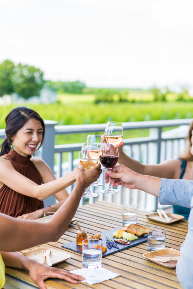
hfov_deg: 24.6
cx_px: 96
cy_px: 144
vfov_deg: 36.2
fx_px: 442
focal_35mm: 55
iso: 50
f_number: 2.2
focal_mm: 55
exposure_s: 1/400
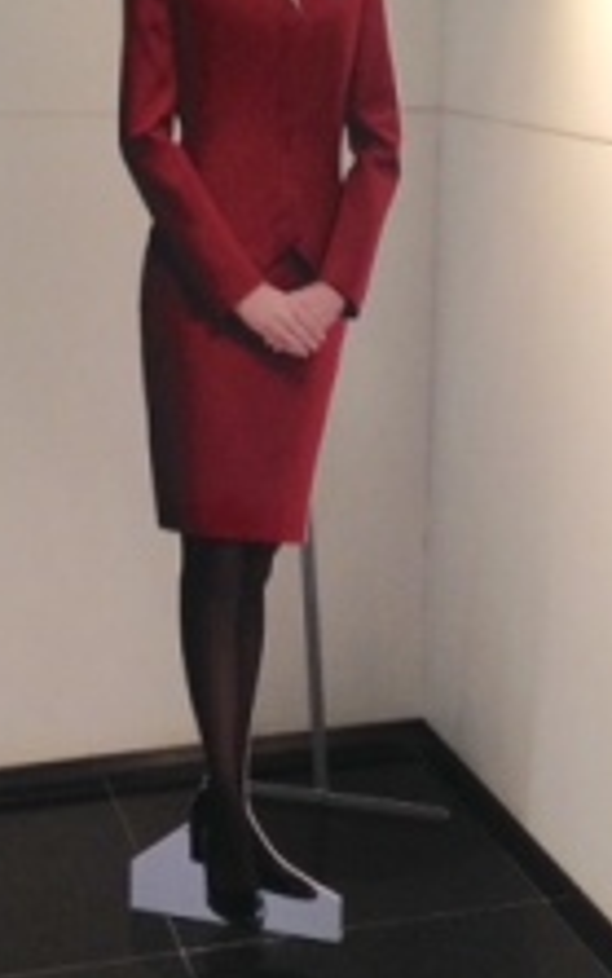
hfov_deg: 17.4
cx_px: 273
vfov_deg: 27.5
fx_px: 1999
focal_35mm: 75
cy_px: 454
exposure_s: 1/20
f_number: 2.4
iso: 160
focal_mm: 4.28
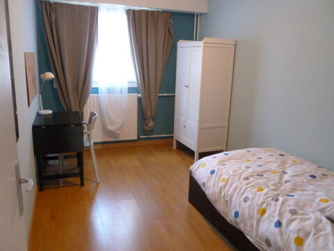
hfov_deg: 63.4
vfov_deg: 49.7
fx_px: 270
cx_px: 167
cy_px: 126
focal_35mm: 28
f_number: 3.3
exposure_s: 1/13
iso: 800
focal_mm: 5
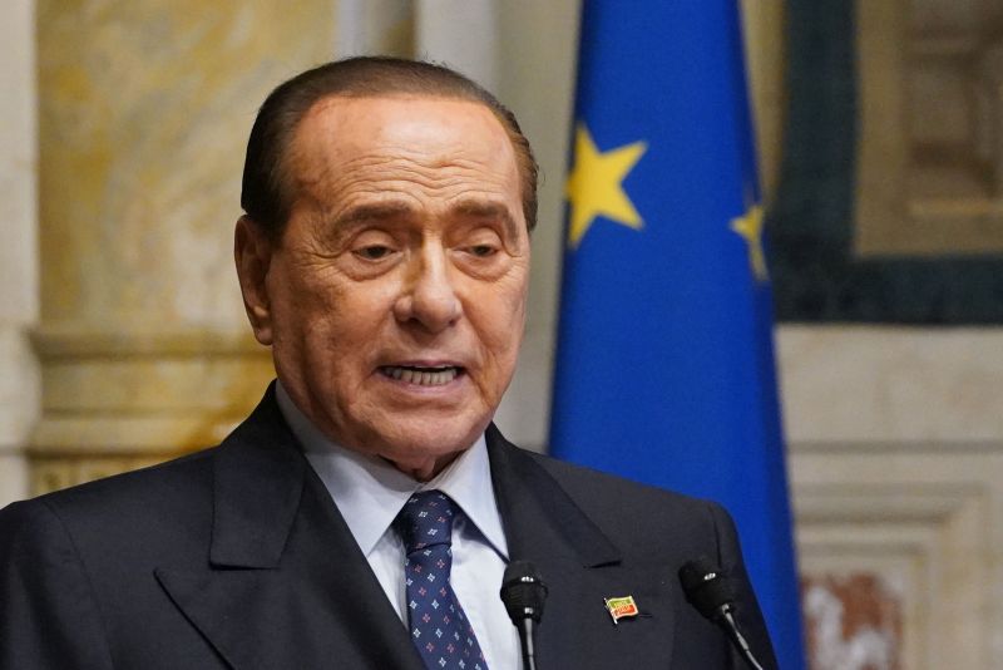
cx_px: 502
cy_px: 335
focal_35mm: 252
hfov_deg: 8.2
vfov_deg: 5.5
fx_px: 7023
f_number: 4.5
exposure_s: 1/160
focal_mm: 168
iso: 8000
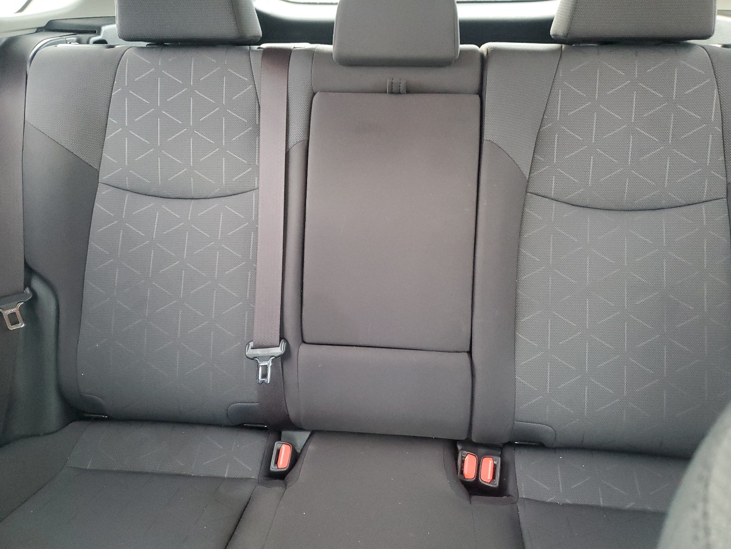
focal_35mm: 26
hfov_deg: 67.3
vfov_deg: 53.1
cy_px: 274
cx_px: 366
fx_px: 549
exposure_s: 1/60.2
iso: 410
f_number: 1.5
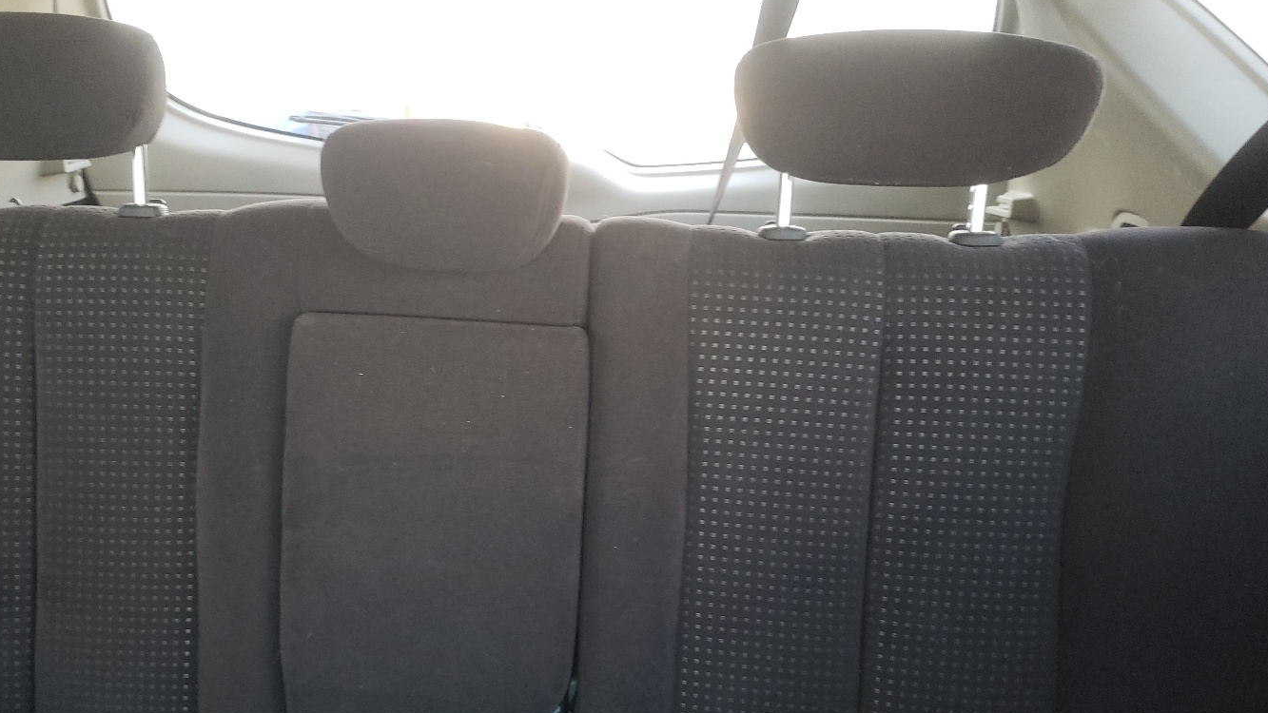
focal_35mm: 34
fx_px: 1143
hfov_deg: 57.8
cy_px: 452
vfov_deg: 34.5
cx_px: 536
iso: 171
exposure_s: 1/60.2
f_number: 1.5
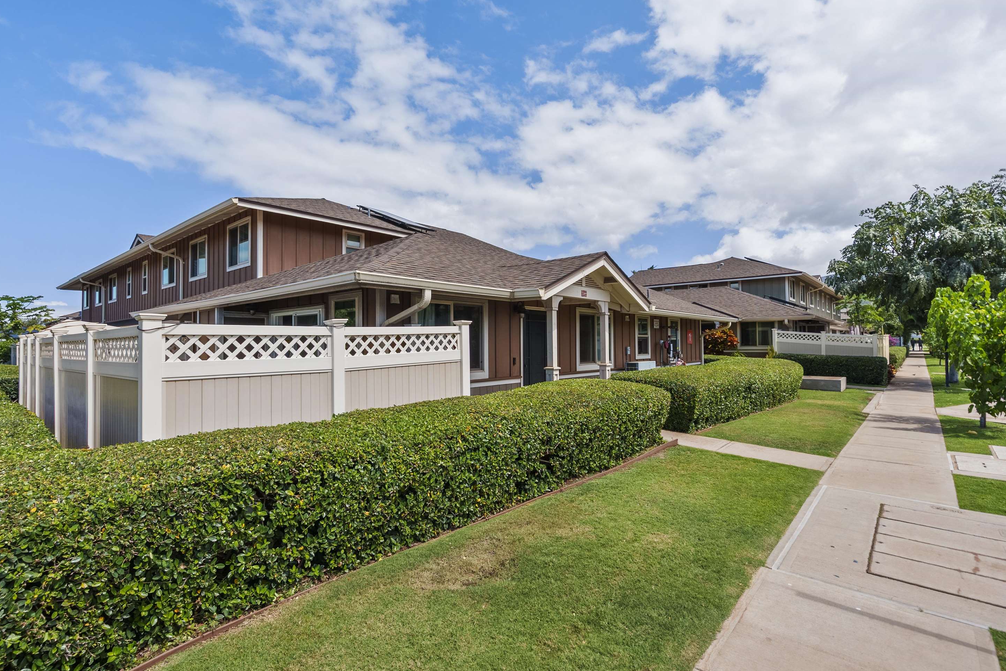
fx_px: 475
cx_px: 513
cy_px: 328
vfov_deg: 70.4
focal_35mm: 17
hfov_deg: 93.3
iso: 100
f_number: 8
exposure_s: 1/320
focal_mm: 16
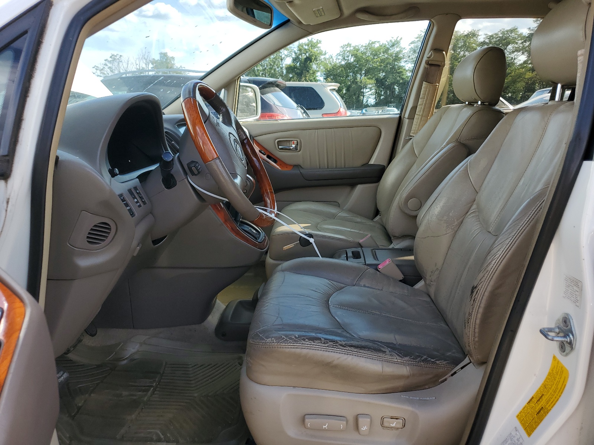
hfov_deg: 67.3
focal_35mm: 26
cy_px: 222
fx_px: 446
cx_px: 297
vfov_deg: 53.1
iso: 50
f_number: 1.5
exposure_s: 1/1000
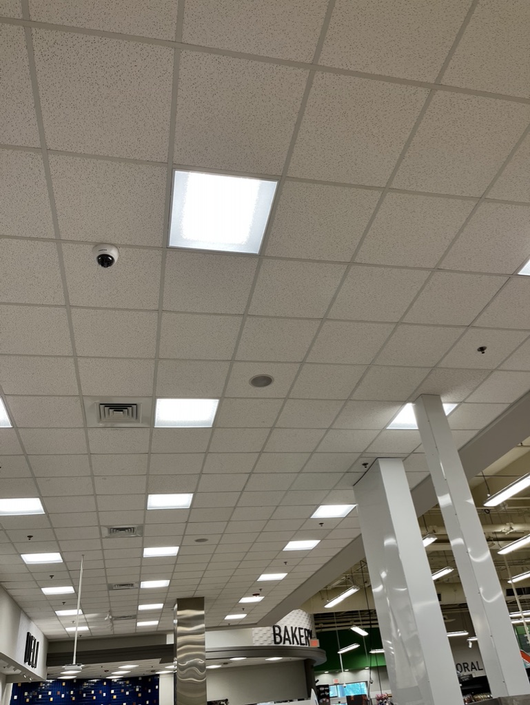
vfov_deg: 67.3
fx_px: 530
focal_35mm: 26
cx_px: 265
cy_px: 352
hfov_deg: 53.1
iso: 64
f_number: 1.6
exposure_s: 1/120
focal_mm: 5.1
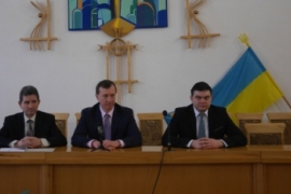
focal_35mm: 53
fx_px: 428
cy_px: 74
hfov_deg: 37.4
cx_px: 122
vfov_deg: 25.4
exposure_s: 1/60
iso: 500
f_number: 1.7
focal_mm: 20
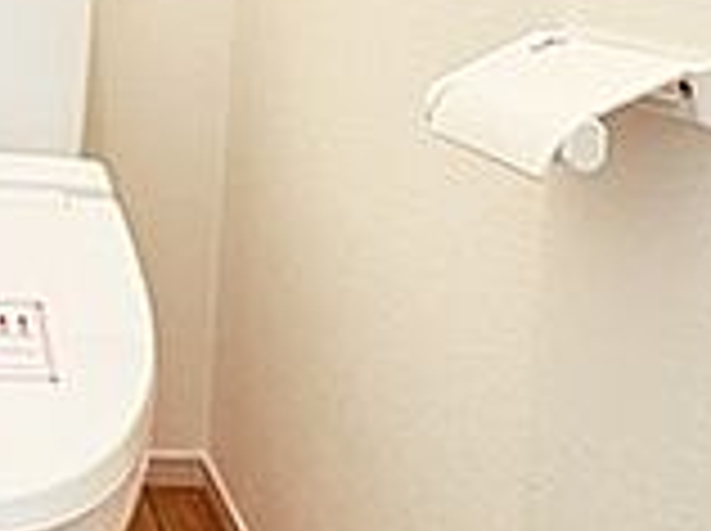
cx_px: -32
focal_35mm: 55
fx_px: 1128
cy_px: 43
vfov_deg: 25.6
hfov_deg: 31.8
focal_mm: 2.22
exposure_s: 1/50
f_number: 2.2
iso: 320
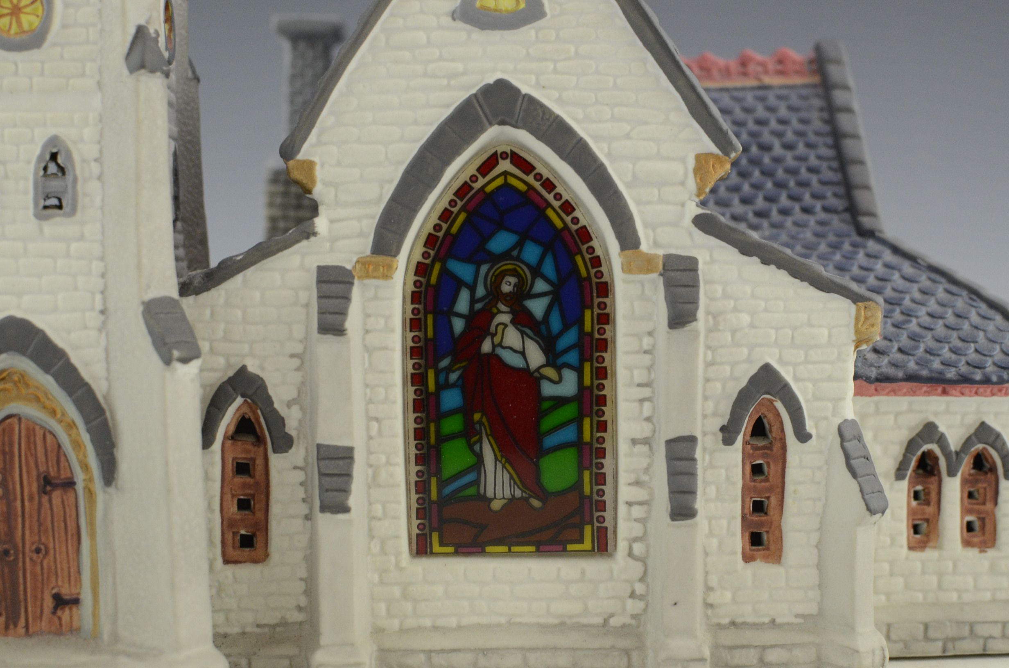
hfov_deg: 37.9
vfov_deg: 25.6
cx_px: 504
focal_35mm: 52
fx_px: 1468
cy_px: 334
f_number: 4.5
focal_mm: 35
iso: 1600
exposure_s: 1/125
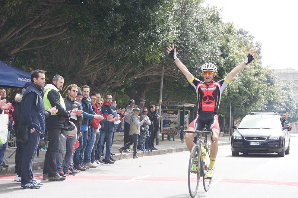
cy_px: 99
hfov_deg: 24.7
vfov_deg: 16.5
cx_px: 149
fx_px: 682
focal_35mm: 82
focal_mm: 55
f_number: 5.6
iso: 200
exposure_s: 1/200
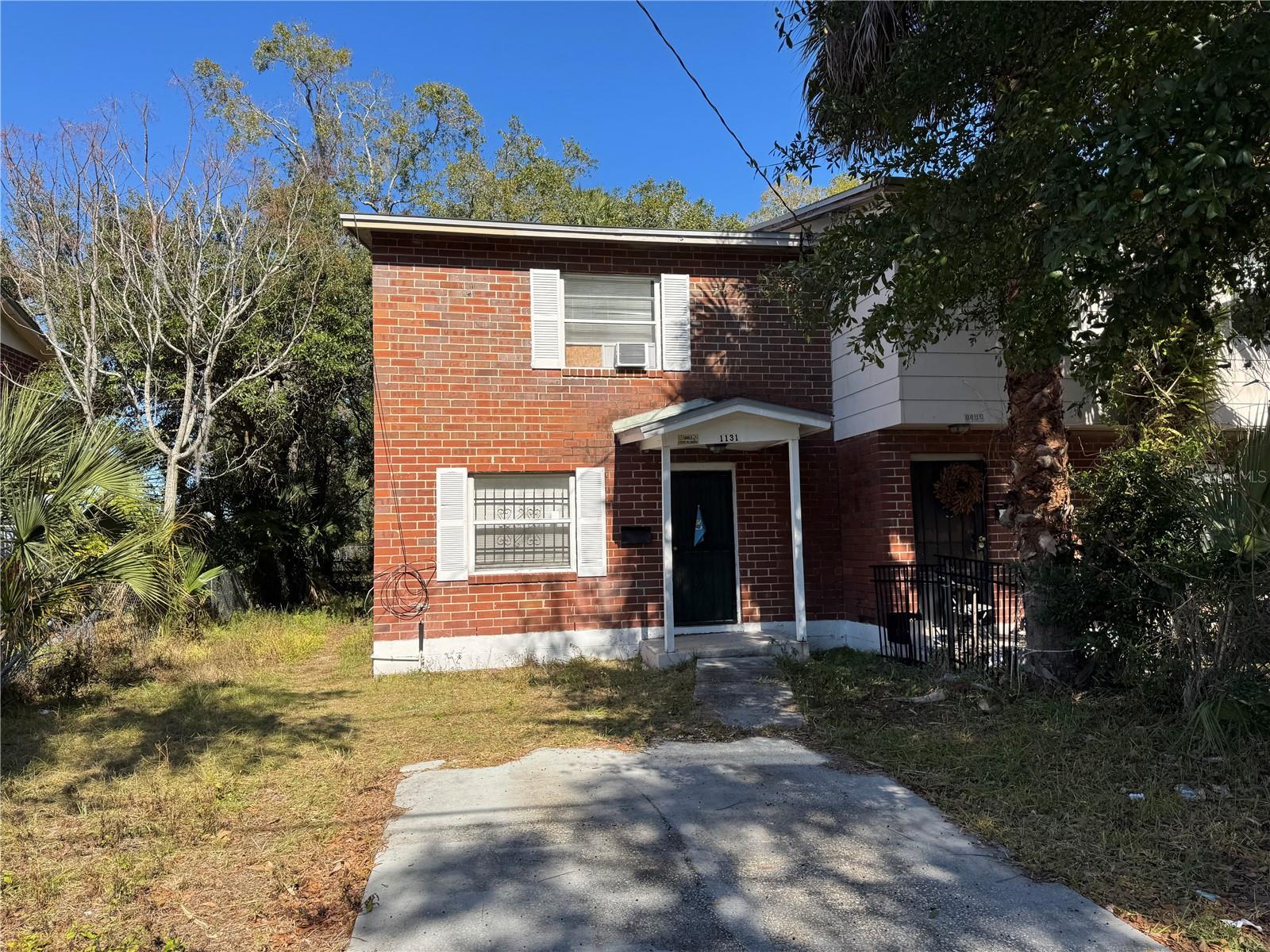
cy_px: 476
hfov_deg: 71.6
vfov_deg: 56.8
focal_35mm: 24
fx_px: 881
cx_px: 635
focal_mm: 6.76
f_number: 1.78
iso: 80
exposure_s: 1/2506
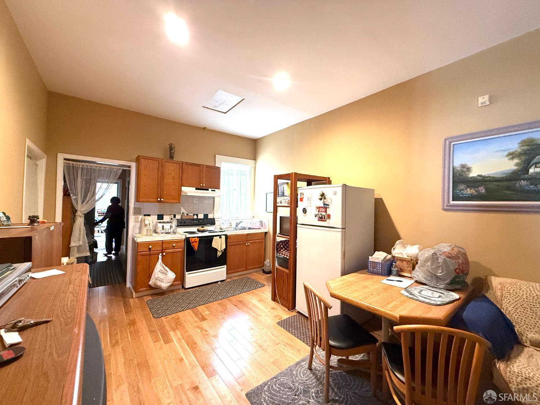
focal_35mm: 14
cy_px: 202
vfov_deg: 85.7
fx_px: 218
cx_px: 270
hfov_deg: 102.1
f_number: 2.2
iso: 400
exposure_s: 1/60
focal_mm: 2.22
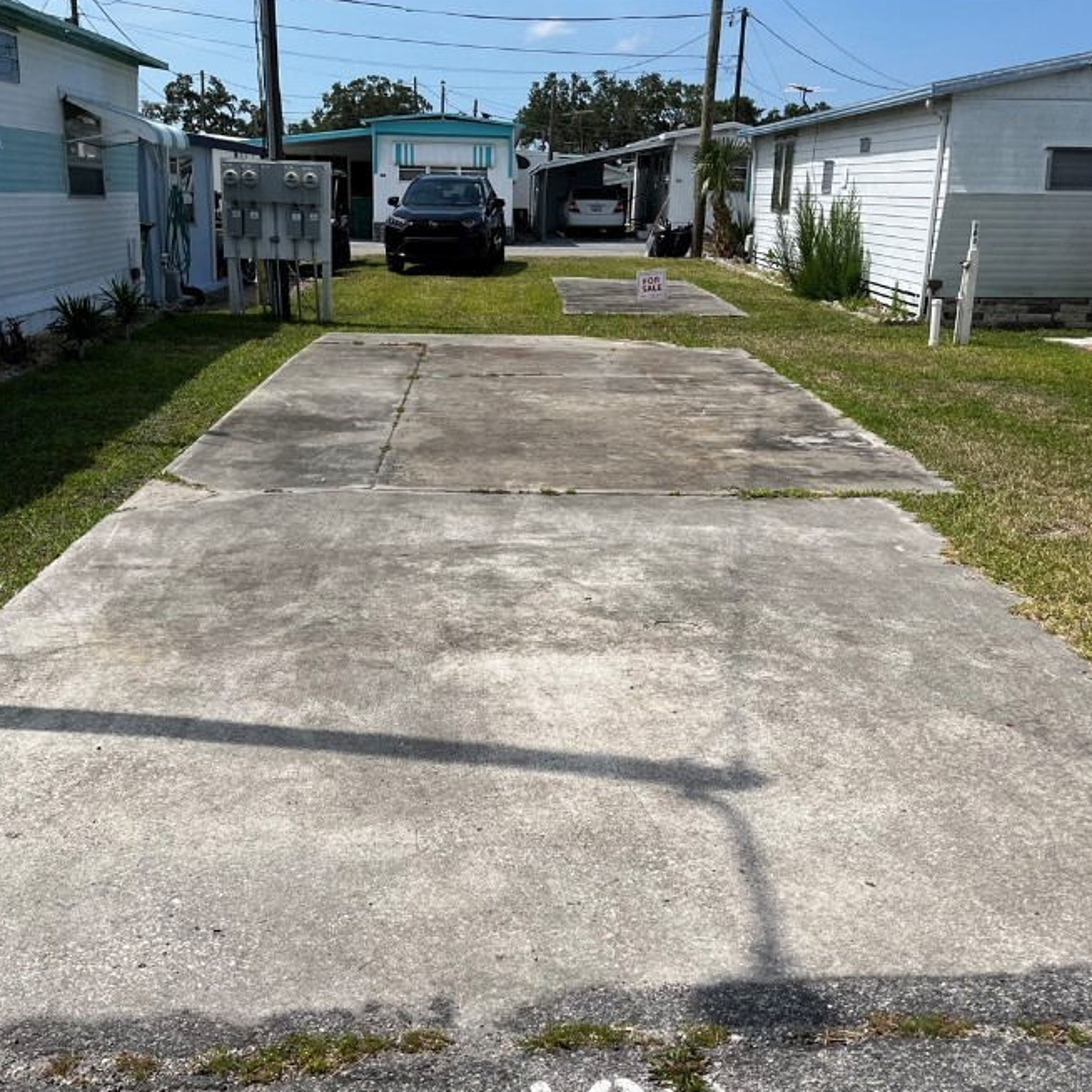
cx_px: 526
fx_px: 1285
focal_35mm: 36
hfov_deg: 46.0
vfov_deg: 45.9
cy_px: 631
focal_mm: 5.1
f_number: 1.6
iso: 50
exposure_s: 1/6494
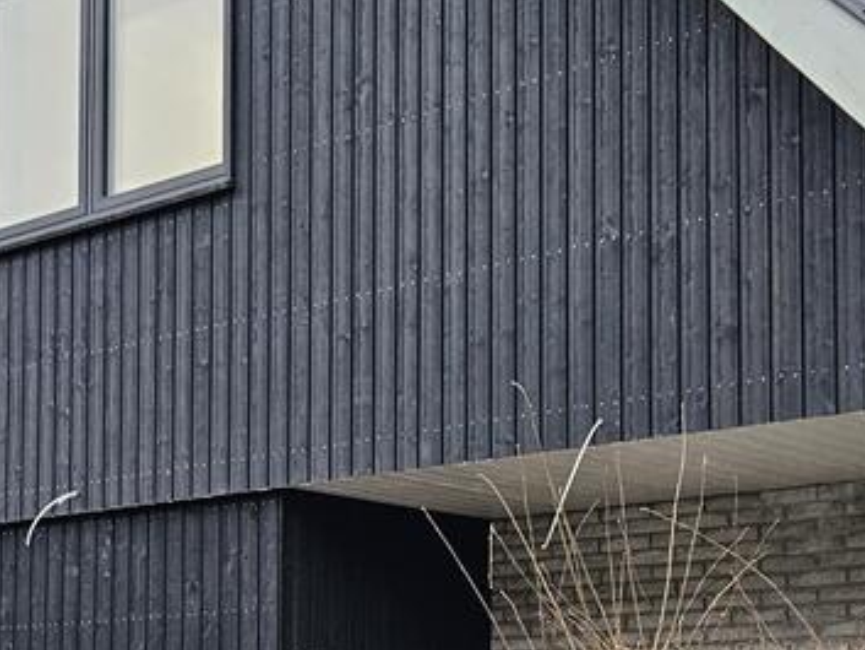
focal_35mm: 75
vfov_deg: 19.3
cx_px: 287
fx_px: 1875
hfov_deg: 25.8
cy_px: 581
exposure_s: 1/142
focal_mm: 5.4
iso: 200
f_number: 1.8
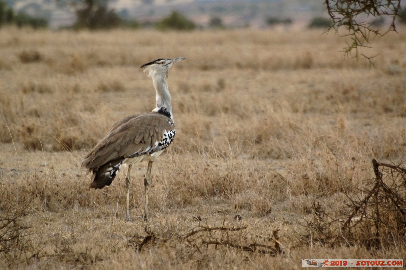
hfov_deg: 4.6
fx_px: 5069
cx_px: 203
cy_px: 135
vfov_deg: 3.0
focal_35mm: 450
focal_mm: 300
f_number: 6.3
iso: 1600
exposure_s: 1/320
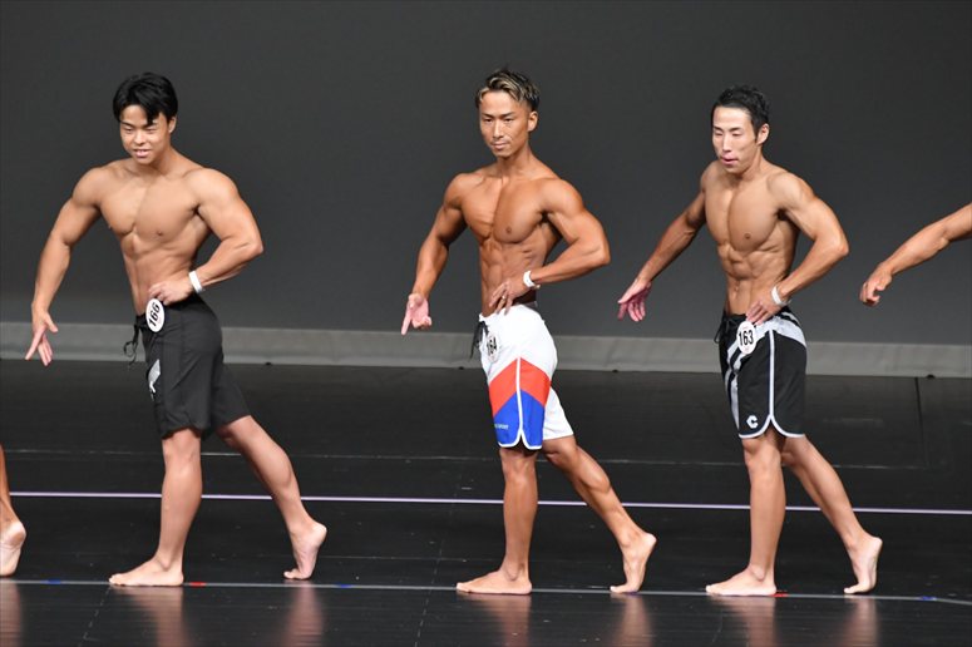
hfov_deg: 6.0
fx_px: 9311
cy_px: 324
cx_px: 486
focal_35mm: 345
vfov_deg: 4.0
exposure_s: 1/400
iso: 4000
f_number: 5.6
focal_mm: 230
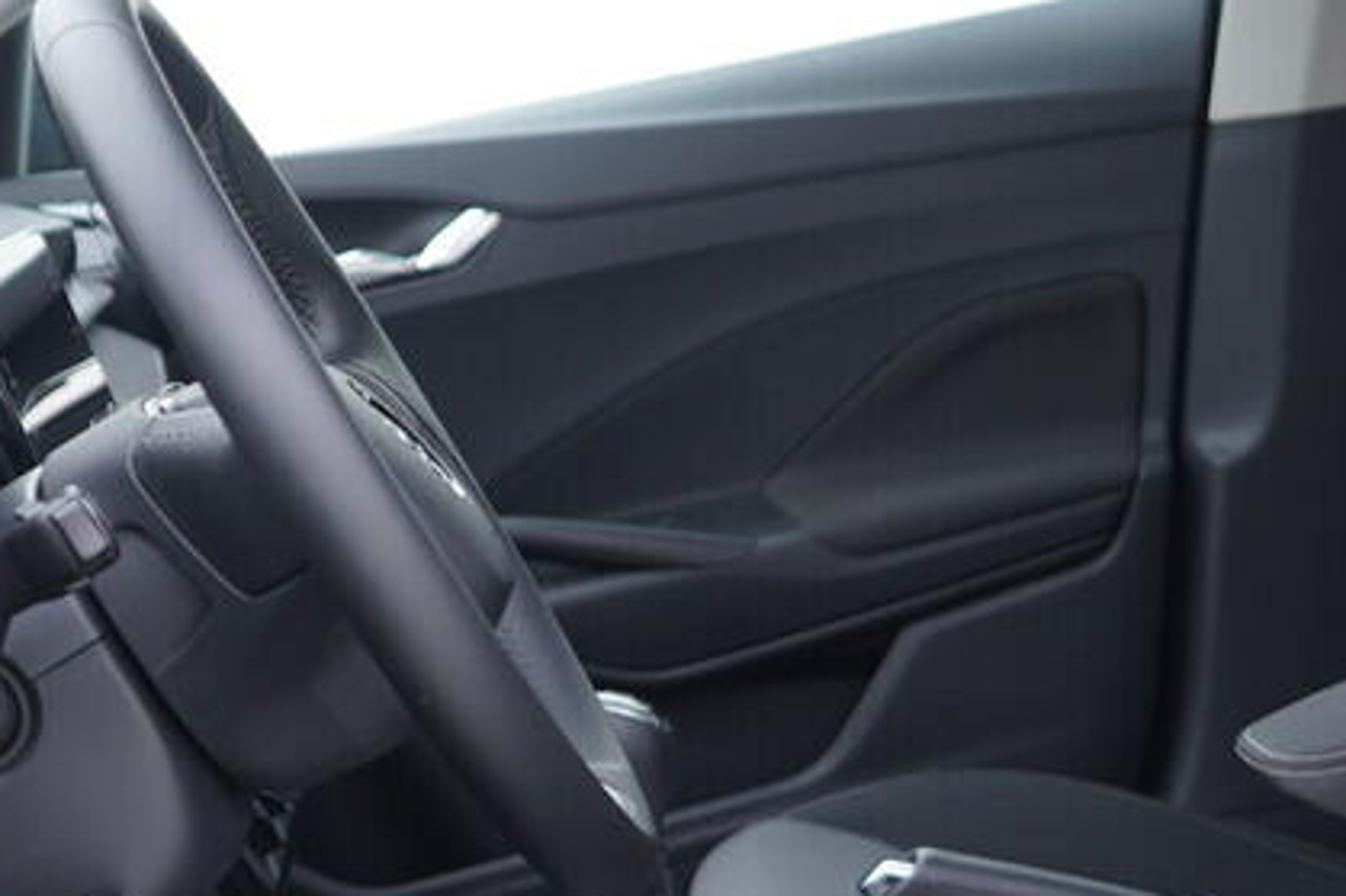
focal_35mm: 88
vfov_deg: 15.5
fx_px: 3289
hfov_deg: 23.1
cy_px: 573
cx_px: 630
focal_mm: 24
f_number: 2.8
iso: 160
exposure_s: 1/40
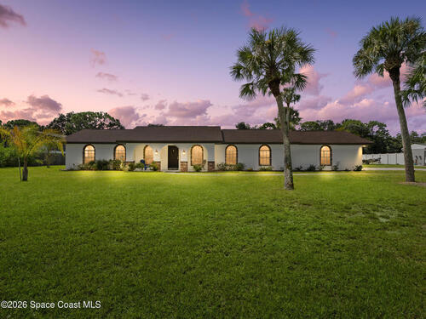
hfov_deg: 81.7
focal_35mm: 20
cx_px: 213
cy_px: 160
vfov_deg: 66.0
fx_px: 246
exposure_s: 1/250
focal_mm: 10
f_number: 6.3
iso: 200
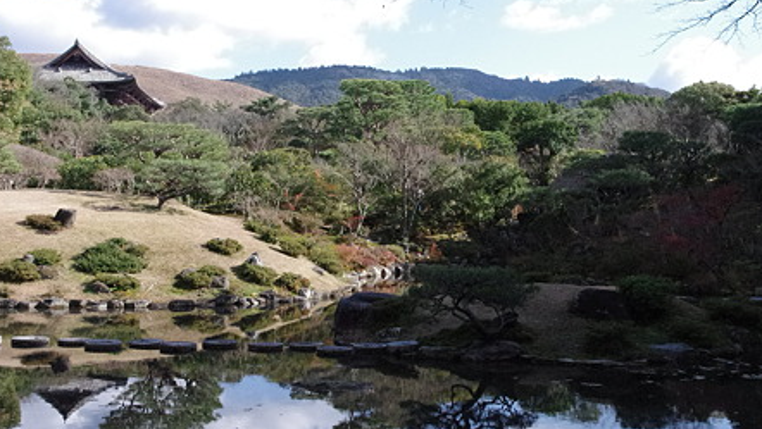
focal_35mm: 49
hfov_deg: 42.1
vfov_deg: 24.4
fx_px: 990
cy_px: 178
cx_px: 376
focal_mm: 30.63
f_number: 10
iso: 6400
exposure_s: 1/3200
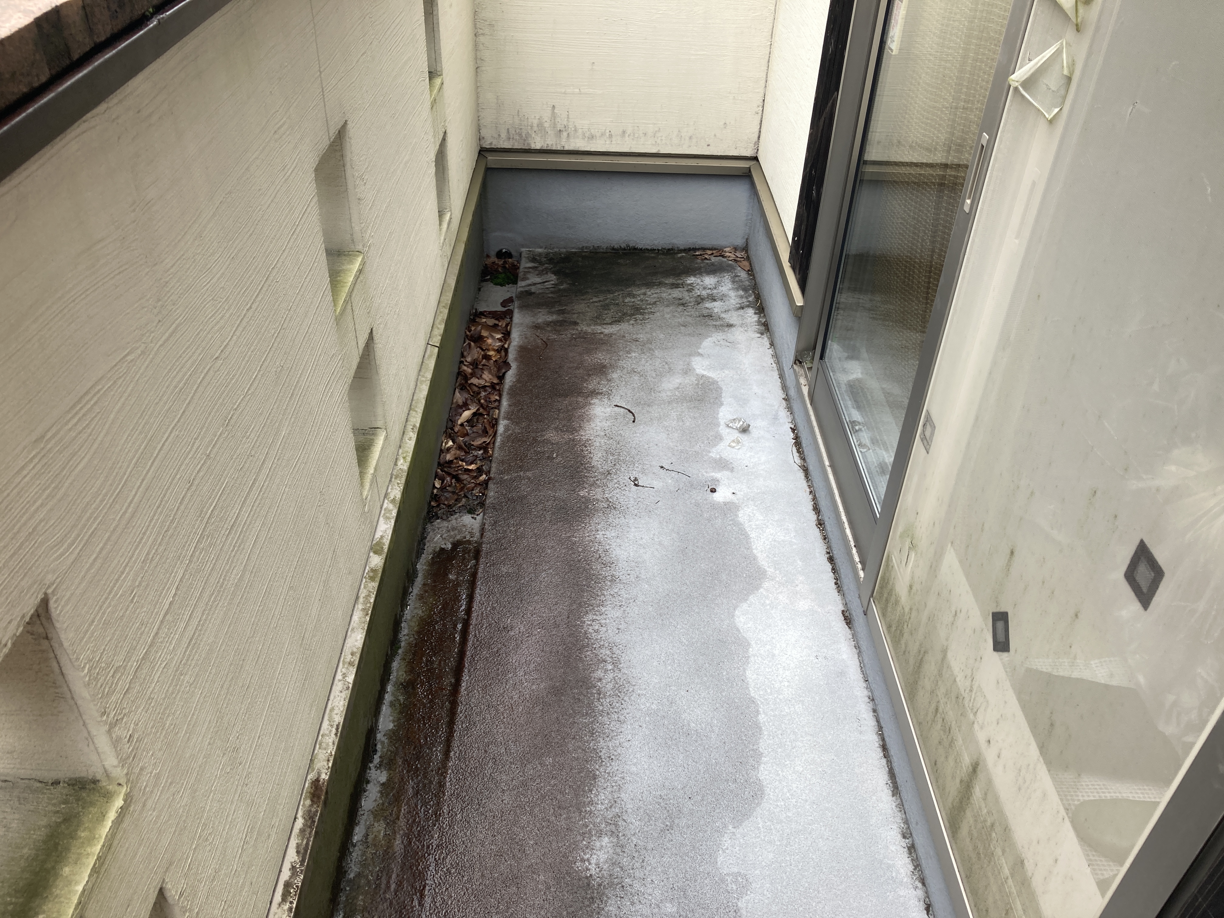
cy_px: 459
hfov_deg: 63.4
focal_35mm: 28
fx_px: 990
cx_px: 612
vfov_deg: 49.7
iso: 20
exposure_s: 1/259
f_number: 1.8
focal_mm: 3.99
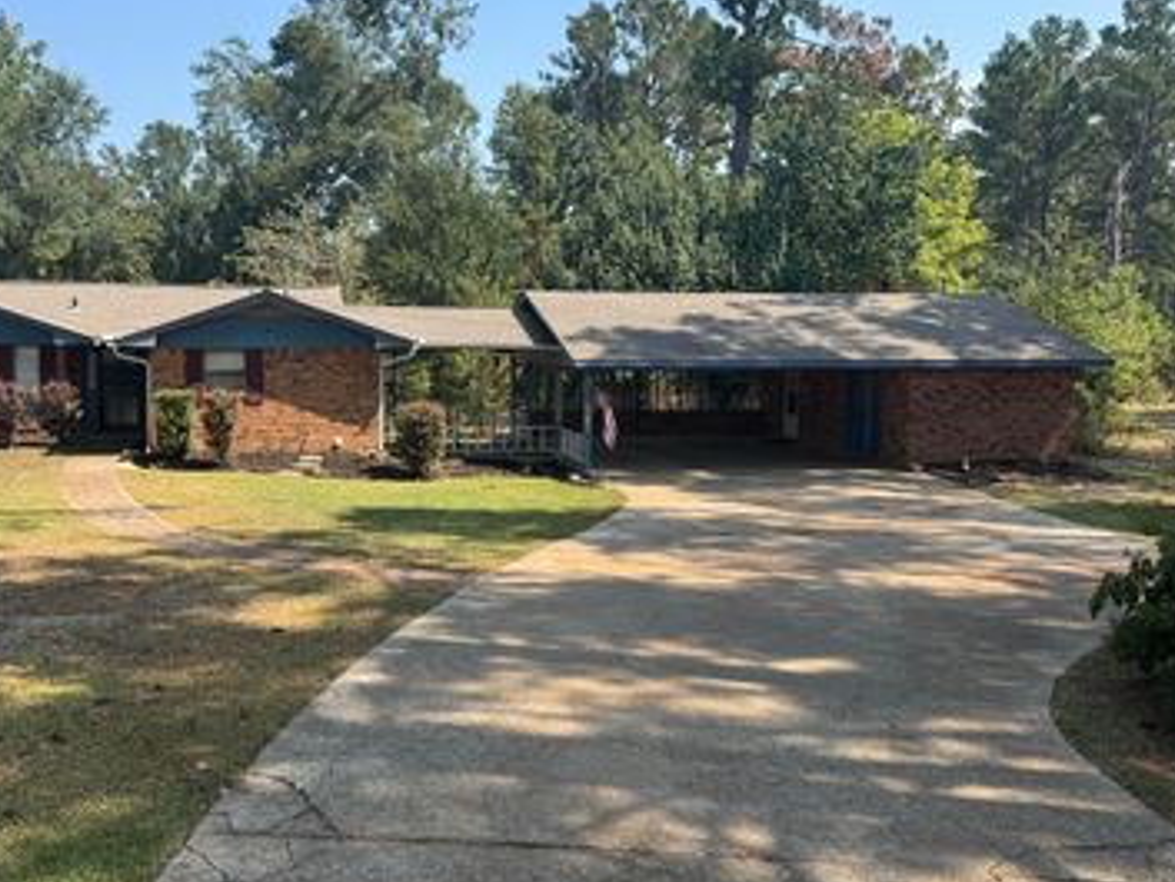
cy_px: 398
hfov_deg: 53.3
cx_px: 433
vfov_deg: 41.8
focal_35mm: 34
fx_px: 1154
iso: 80
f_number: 1.78
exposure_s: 1/2415
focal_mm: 6.76
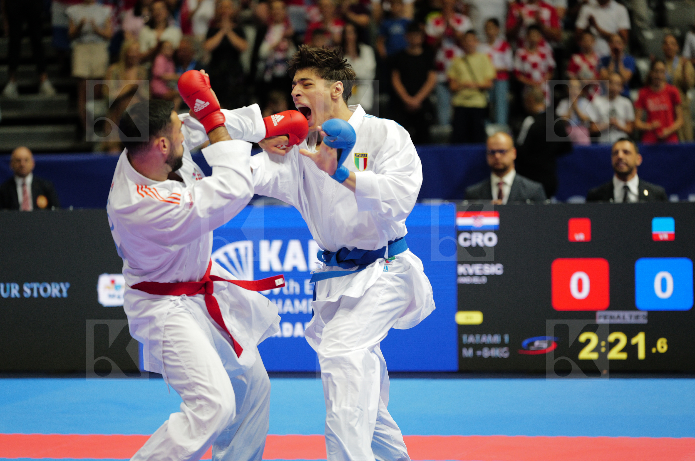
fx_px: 2987
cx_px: 348
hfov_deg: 13.3
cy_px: 230
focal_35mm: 155
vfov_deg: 8.8
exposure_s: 1/1000
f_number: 2.8
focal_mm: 155
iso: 2000
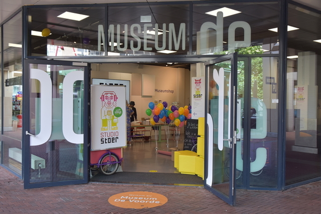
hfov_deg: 53.1
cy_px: 107
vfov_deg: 36.9
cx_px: 160
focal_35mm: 36
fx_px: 321
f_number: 4.5
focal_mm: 24
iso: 250
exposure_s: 1/125
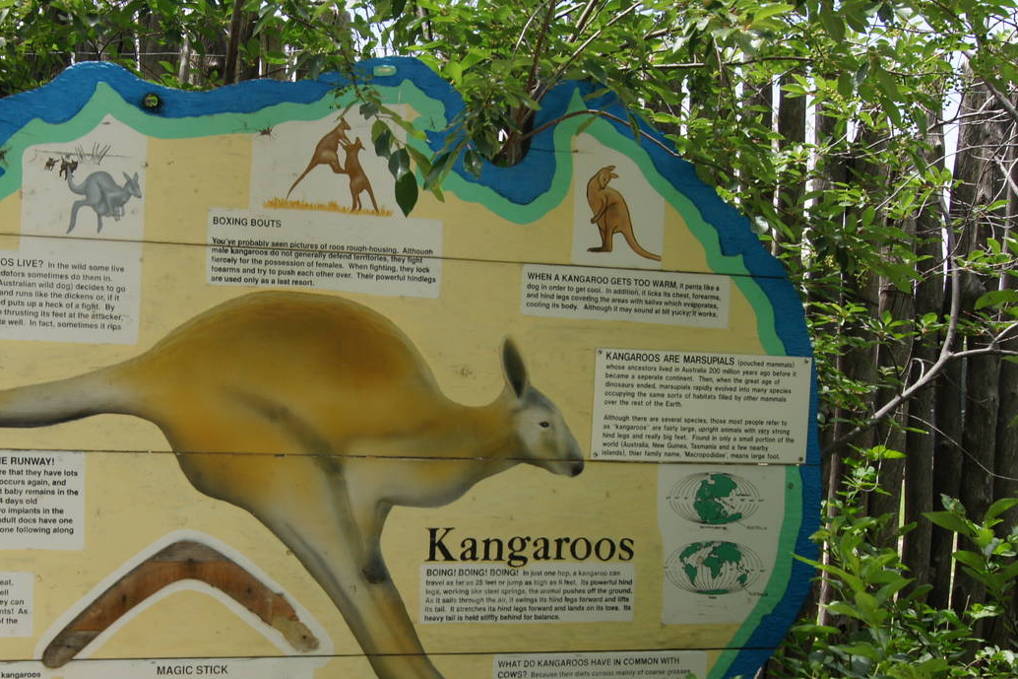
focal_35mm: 65
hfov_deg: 30.7
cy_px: 525
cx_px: 335
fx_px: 1838
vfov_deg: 20.7
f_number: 11
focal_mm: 28
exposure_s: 1/125
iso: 200
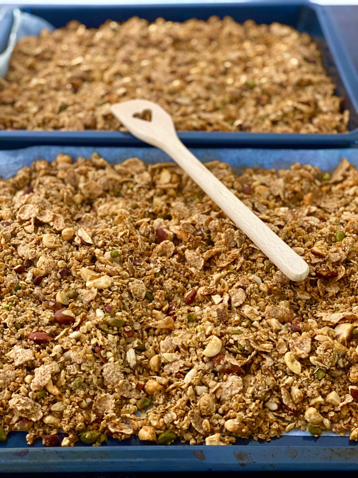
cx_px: 179
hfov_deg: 28.0
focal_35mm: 52
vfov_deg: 36.8
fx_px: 717
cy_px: 239
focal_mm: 6
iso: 400
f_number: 2
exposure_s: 1/40
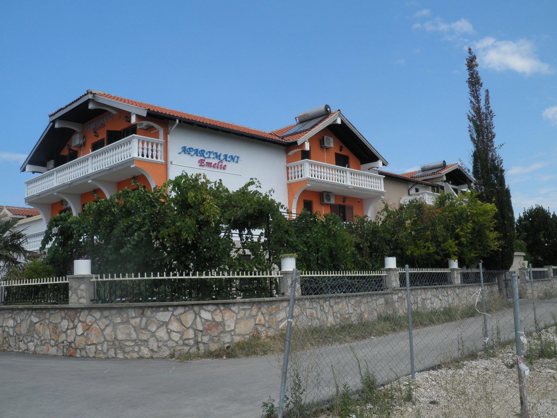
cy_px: 209
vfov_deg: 41.8
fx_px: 547
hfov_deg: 54.0
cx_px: 278
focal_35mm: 34
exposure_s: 1/125
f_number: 9.2
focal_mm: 6.1
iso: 64
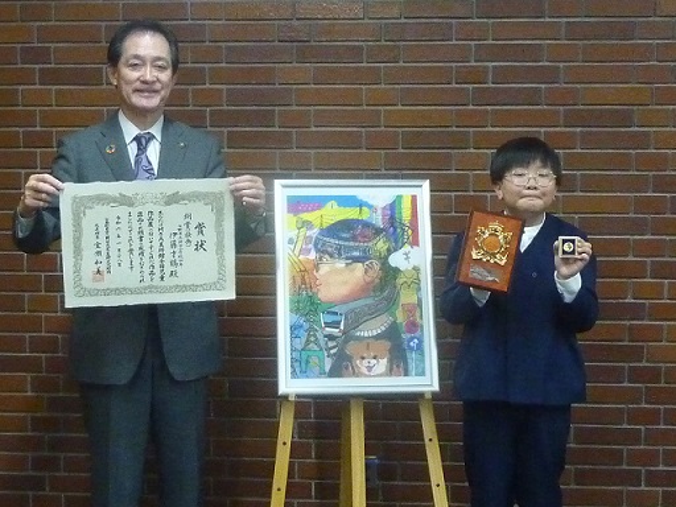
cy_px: 254
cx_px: 338
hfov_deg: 29.0
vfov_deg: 21.9
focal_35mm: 67
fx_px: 1308
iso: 800
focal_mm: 6.1
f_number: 3.6
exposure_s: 1/50
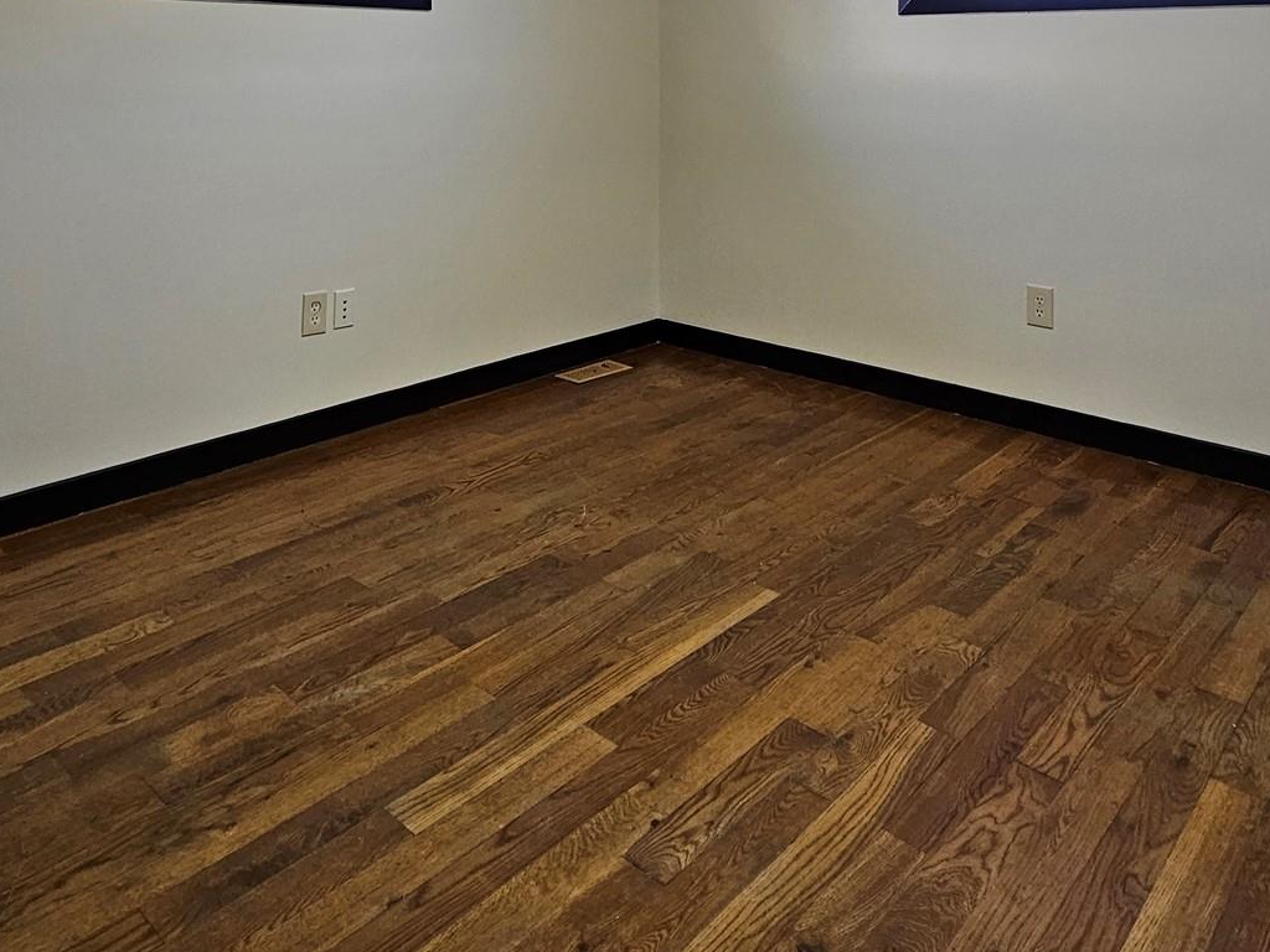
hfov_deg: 67.3
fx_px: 954
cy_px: 30
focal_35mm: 26
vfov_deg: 45.8
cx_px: 619
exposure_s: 1/60
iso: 160
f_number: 2.2
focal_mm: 2.2
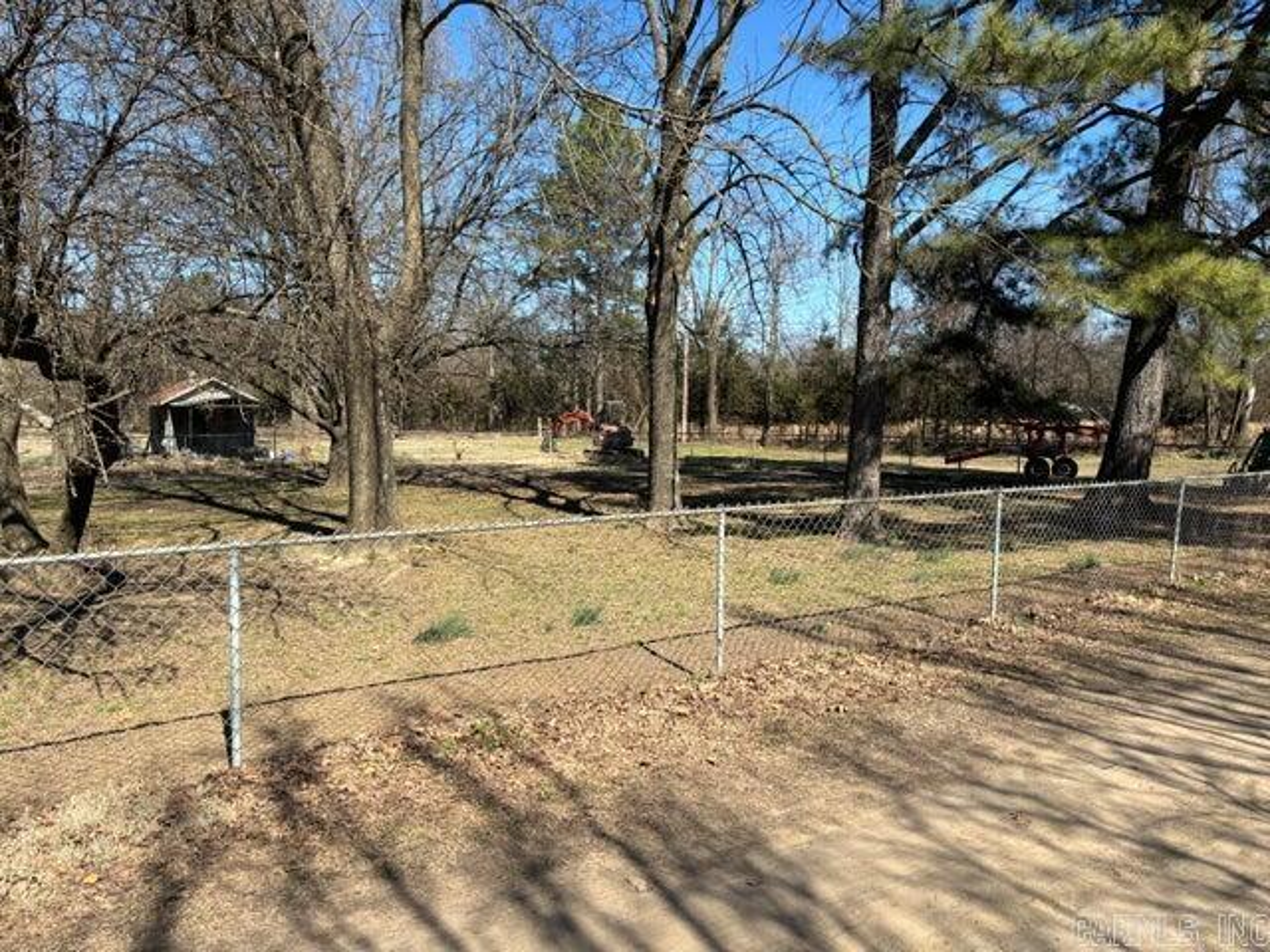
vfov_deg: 53.1
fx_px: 954
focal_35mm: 26
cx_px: 635
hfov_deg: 67.3
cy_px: 476
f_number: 1.6
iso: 50
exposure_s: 1/2062
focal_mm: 5.96
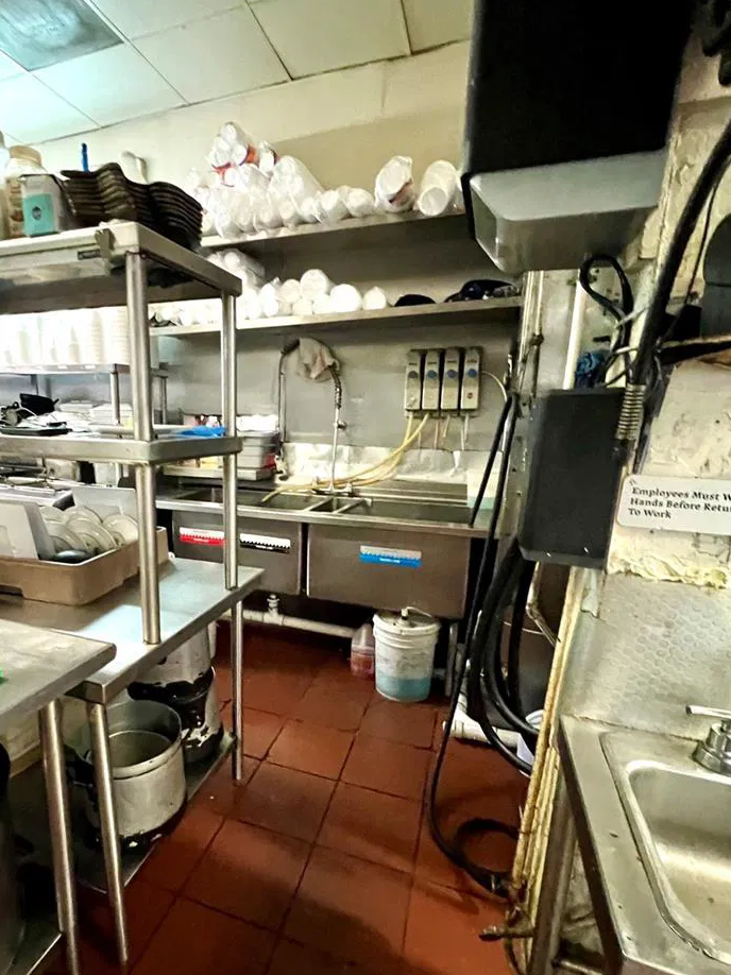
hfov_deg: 73.4
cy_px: 532
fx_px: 479
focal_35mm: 17
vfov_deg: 90.8
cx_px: 272
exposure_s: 1/30
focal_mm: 1.57
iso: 1000
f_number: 1.8
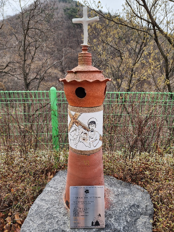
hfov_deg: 58.9
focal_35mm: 23
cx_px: 87
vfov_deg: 73.9
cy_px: 116
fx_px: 154
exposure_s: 1/323
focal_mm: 6.4
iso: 12
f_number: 1.8
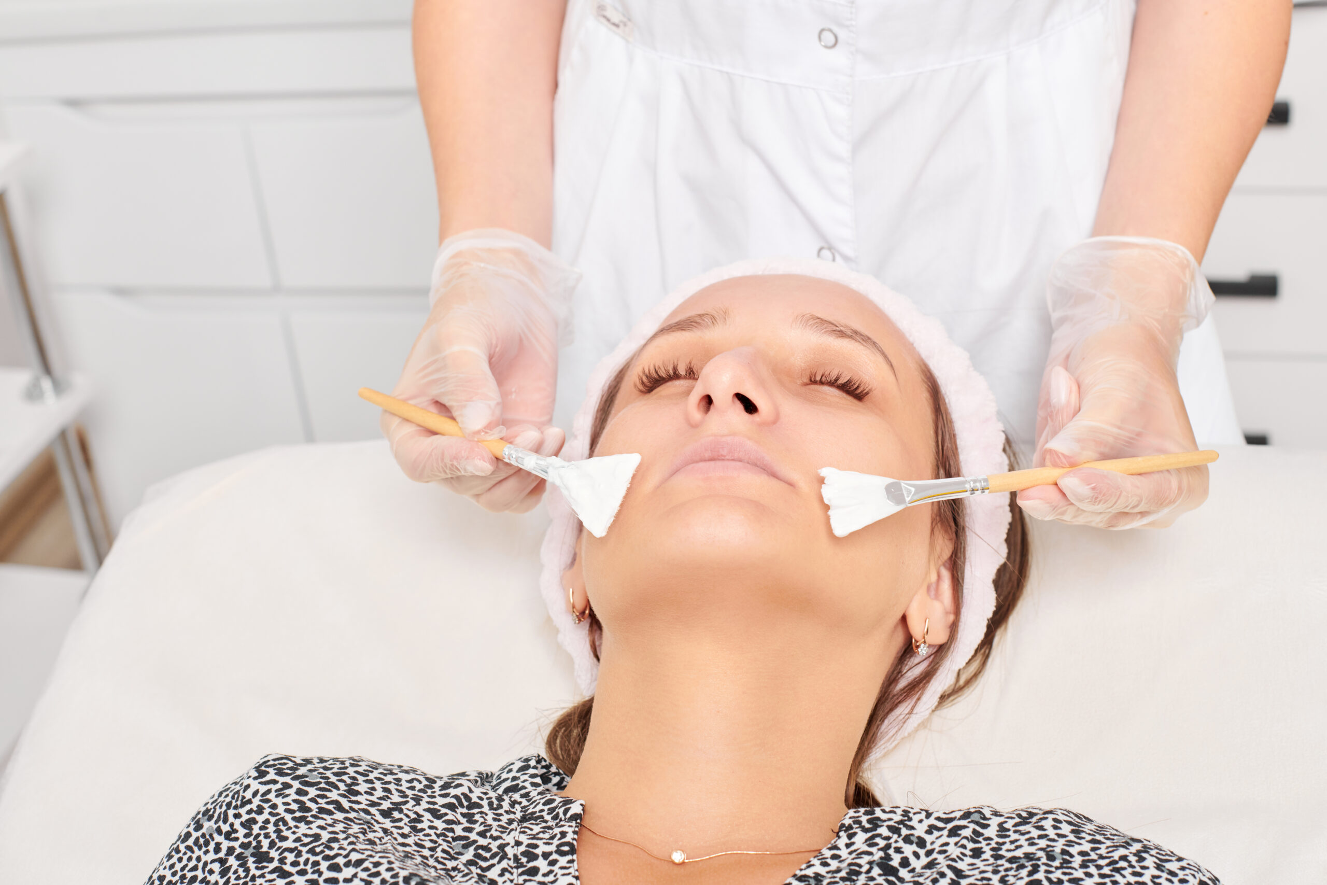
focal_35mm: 50
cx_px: 664
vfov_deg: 27.0
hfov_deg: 39.6
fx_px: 1843
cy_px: 442
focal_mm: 50
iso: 400
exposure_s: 1/125
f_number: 6.3
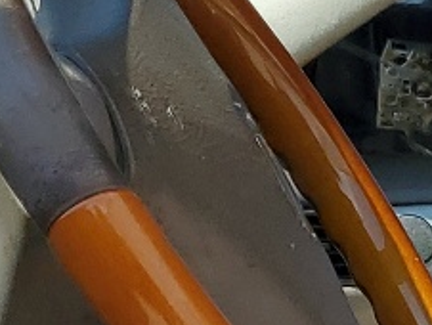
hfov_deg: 10.1
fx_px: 2299
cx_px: 814
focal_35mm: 184
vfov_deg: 7.5
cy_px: 799
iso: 50
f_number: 1.5
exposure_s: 1/2000
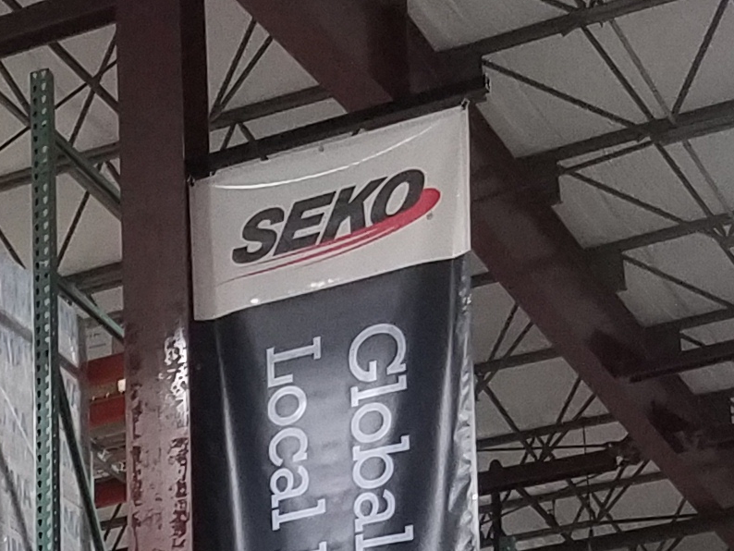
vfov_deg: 10.4
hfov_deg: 13.8
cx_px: -465
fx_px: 2800
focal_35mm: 132
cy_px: 1081
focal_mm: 4.2
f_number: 1.7
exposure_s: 1/24
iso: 160
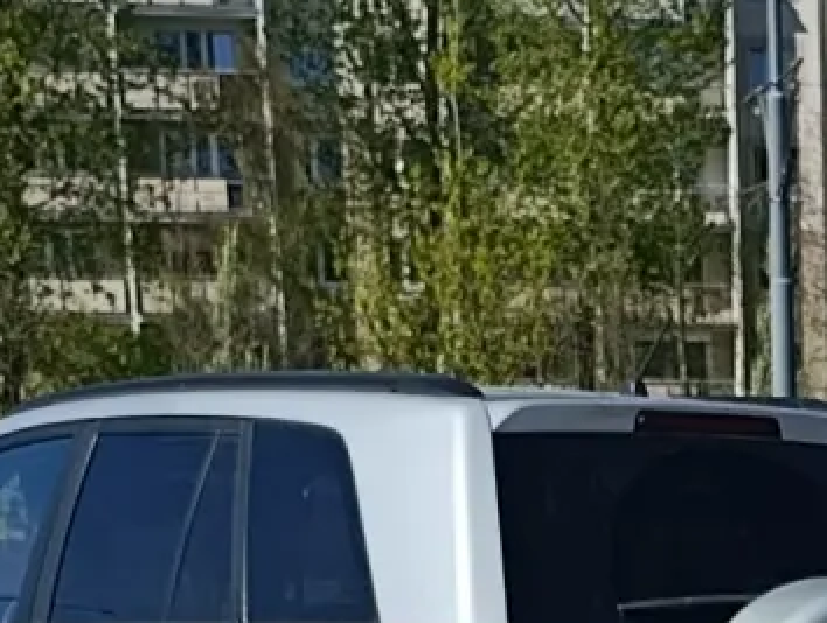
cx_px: 1190
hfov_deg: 13.0
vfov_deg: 9.1
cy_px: 1614
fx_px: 3447
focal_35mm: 144
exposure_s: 1/1041
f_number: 1.65
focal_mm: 6.11
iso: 51
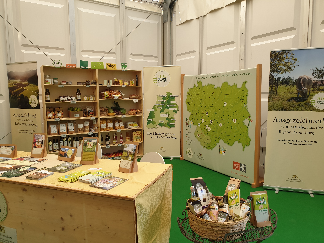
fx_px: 243
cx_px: 162
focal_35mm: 26
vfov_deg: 53.1
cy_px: 122
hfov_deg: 67.3
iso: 64
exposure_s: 1/50
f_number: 2.4
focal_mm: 4.3
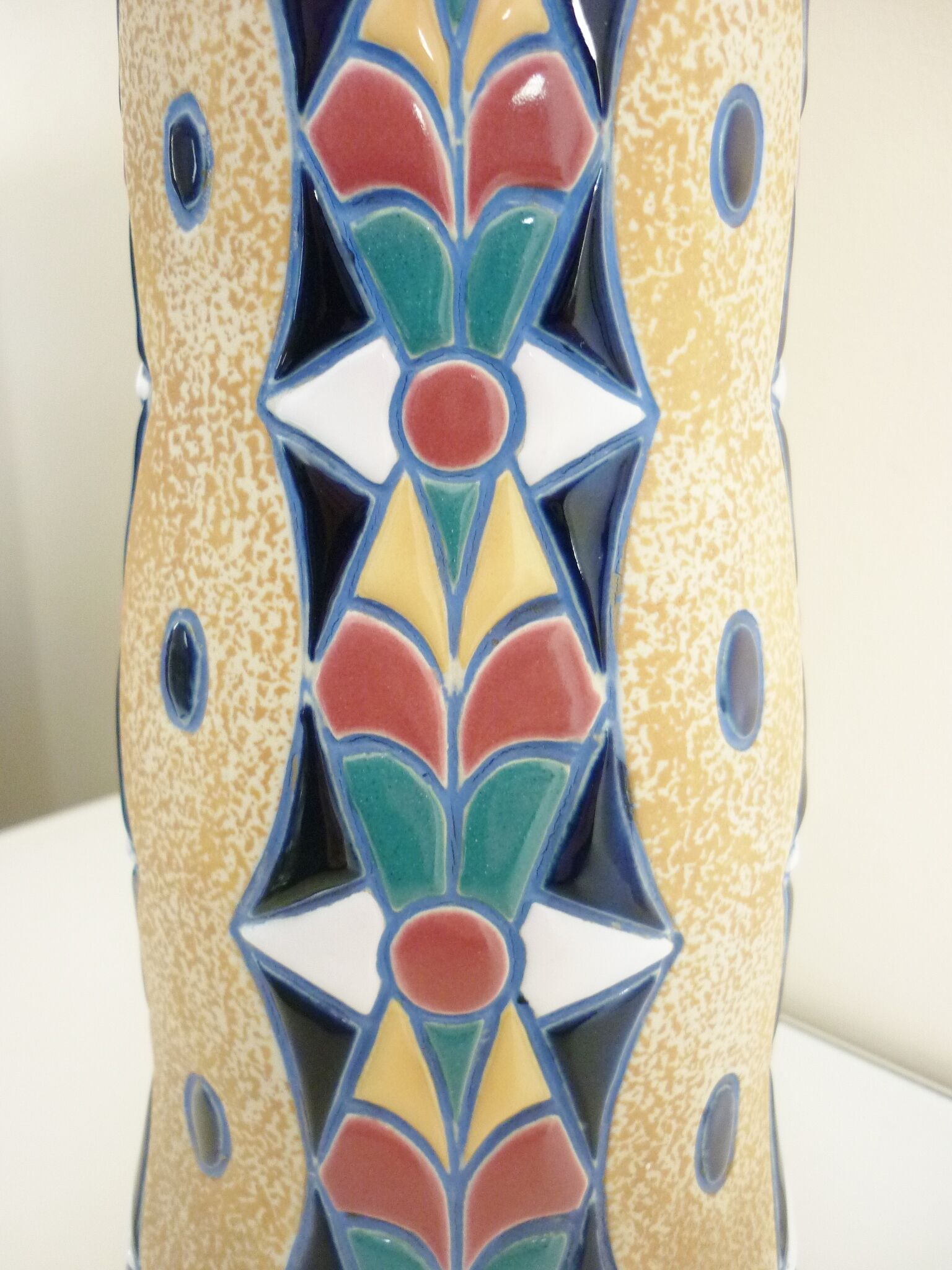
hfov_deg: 42.9
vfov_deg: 55.4
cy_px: 635
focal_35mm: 33
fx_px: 1210
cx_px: 476
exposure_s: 1/30
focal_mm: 5.5
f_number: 2.8
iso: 250
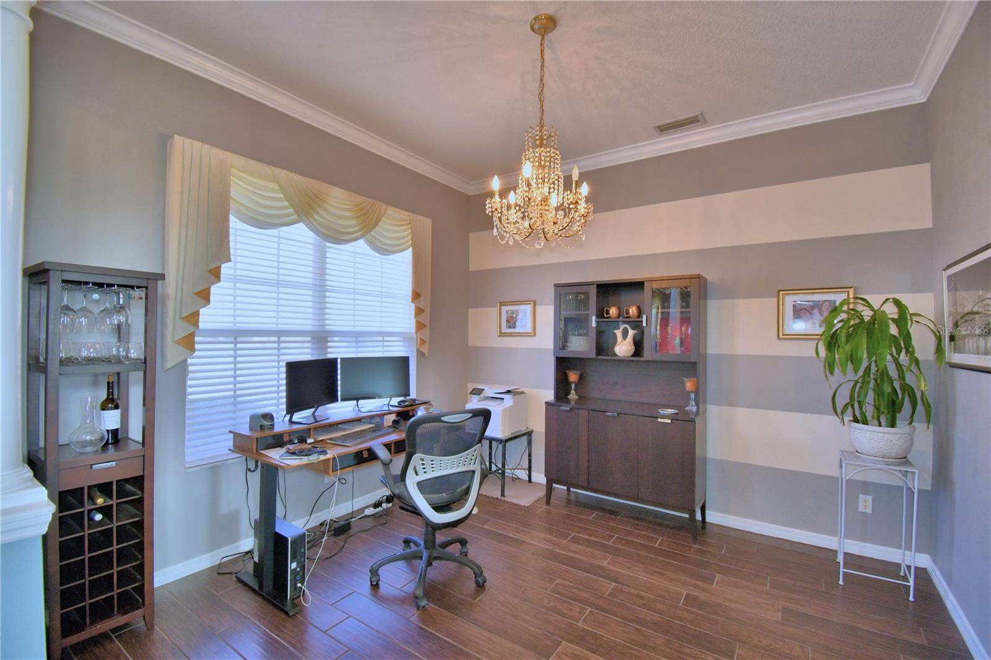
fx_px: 413
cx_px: 496
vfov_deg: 77.3
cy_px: 330
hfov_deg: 100.4
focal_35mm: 15
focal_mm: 10
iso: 200
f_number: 4.5
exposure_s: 1/30
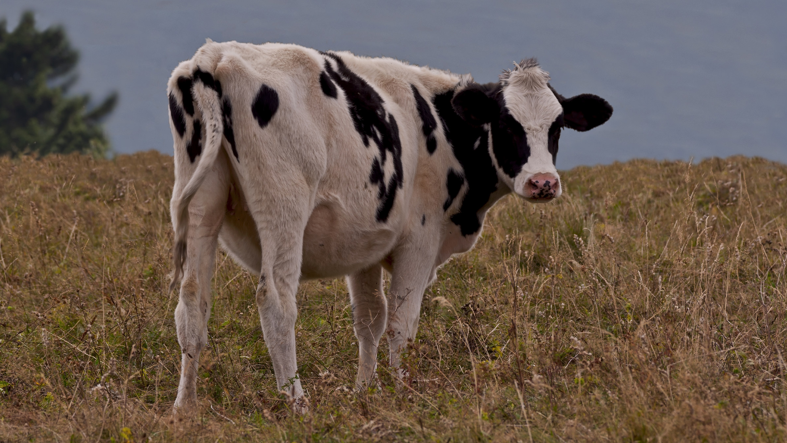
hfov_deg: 4.6
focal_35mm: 472
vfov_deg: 2.6
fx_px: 9850
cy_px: 217
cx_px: 393
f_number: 8
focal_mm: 300
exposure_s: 1/160
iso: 200
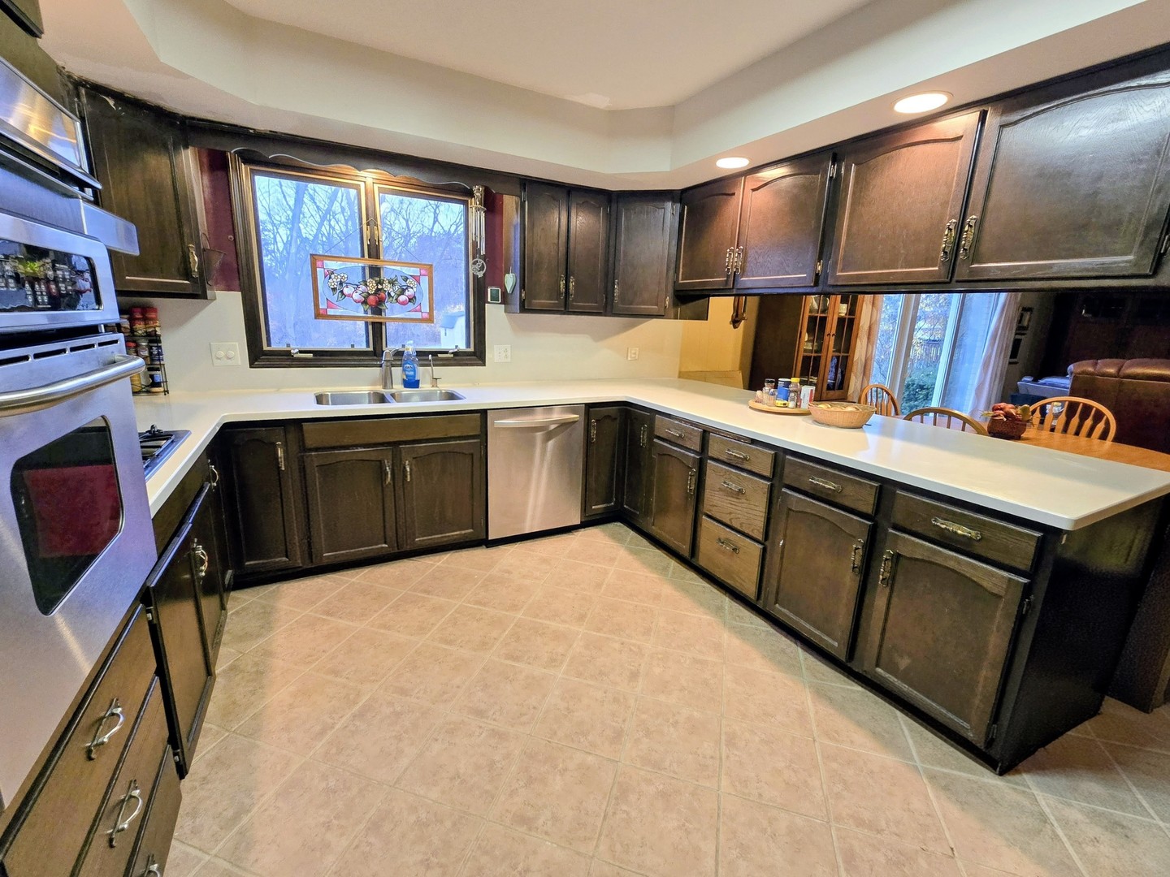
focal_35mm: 13
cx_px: 585
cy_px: 438
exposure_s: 1/60
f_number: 2.2
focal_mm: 2.2
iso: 250
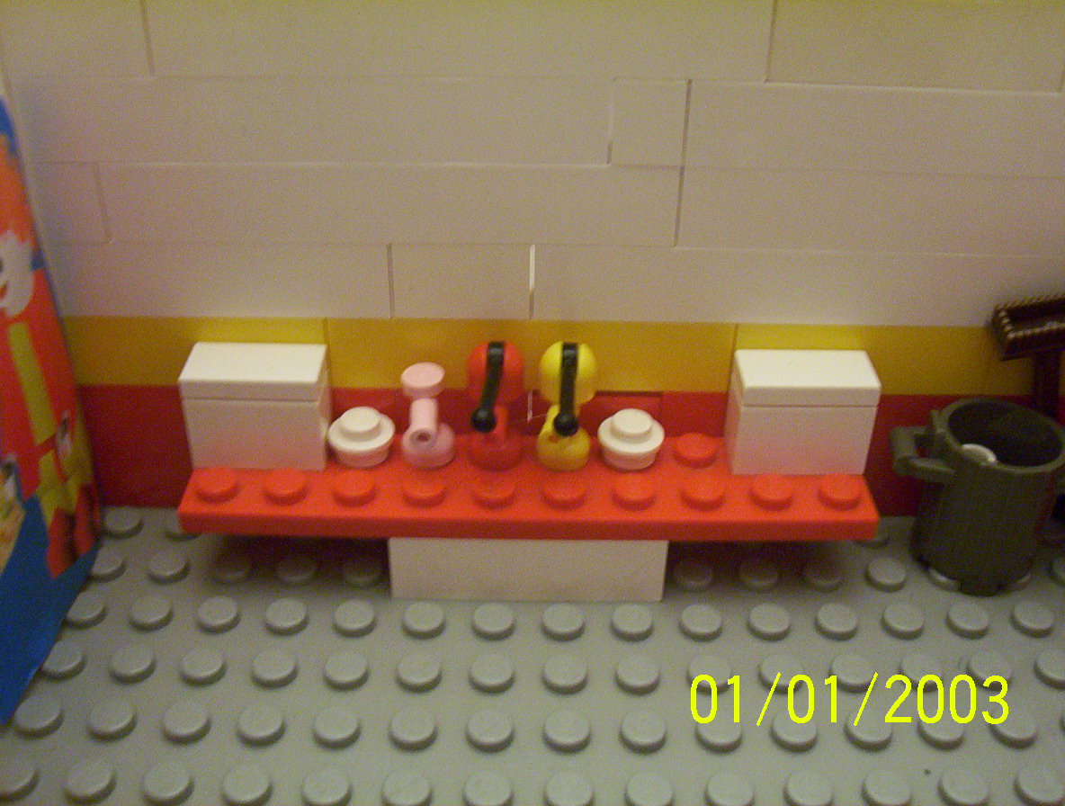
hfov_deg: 43.7
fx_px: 1327
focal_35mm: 43
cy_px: 403
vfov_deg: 33.8
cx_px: 532
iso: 200
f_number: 2.73
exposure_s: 1/8
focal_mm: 5.77
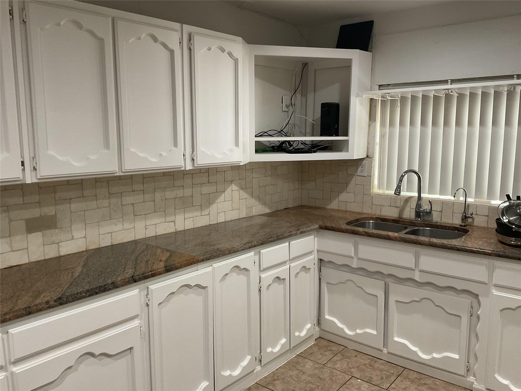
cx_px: 260
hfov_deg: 61.7
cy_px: 196
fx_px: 436
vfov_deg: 48.2
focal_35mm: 29
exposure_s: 1/60
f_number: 1.8
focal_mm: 3
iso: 125
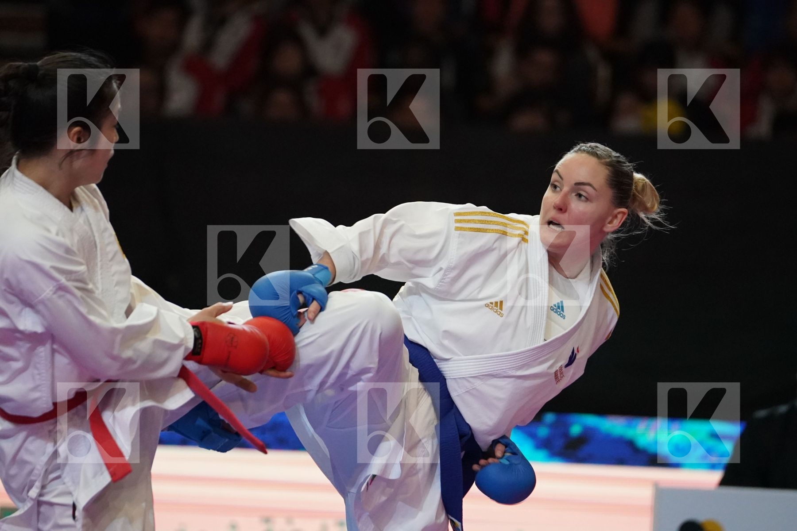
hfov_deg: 7.5
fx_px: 6110
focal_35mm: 276
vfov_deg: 5.0
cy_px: 266
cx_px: 398
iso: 5000
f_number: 2.8
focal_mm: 184
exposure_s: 1/1000
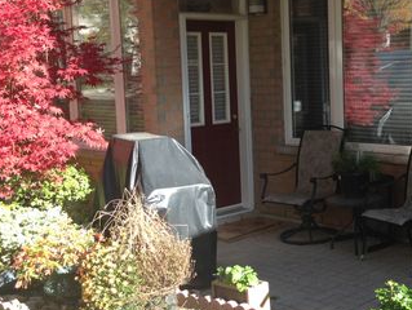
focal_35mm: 62
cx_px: 306
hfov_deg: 30.7
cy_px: 152
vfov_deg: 23.7
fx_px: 739
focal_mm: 4.12
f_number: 2.4
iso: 50
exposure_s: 1/254
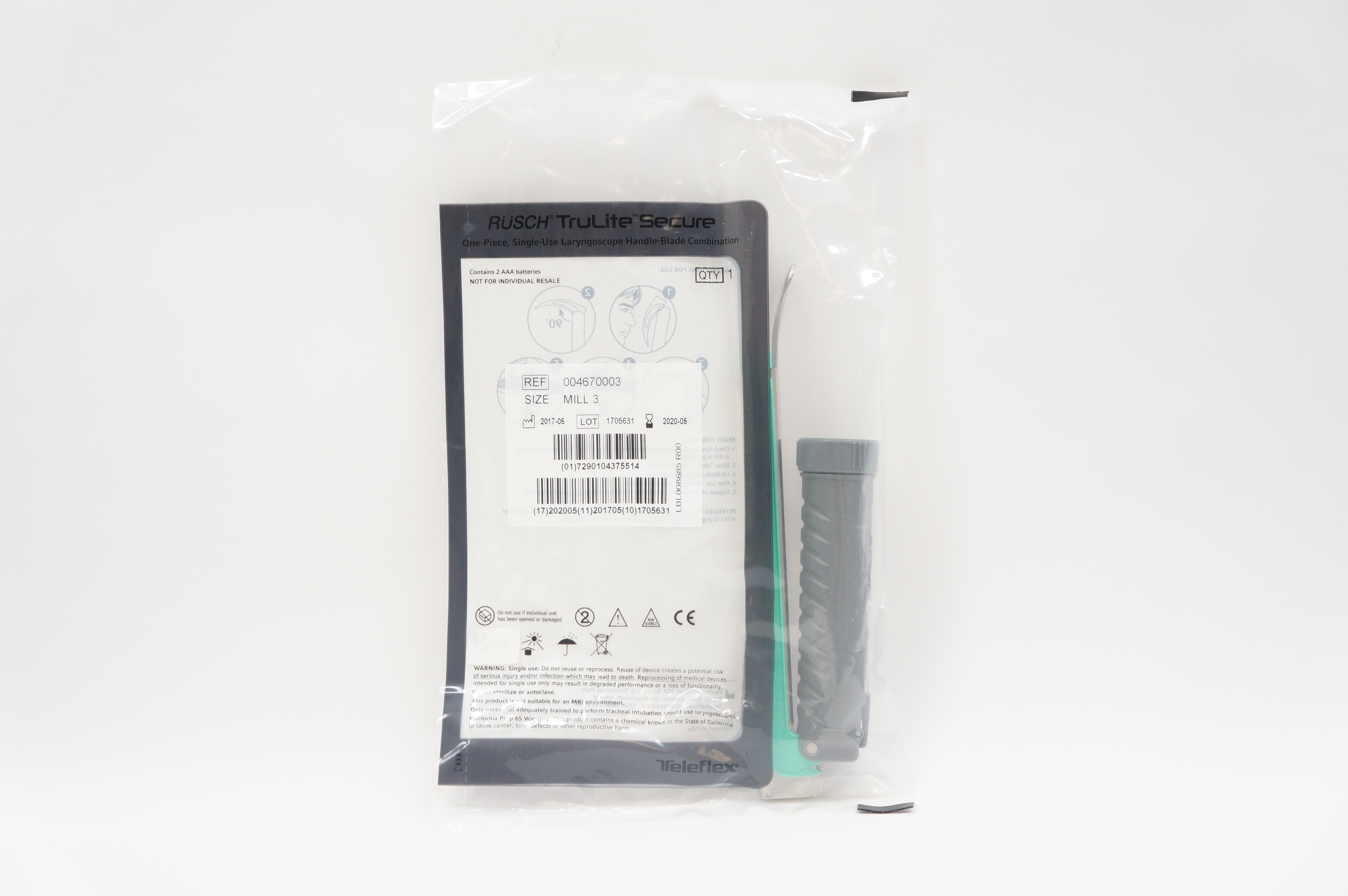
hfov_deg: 43.6
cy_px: 448
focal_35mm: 45
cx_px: 674
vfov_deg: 29.8
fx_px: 1683
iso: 400
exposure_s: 1/60
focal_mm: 30
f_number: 5
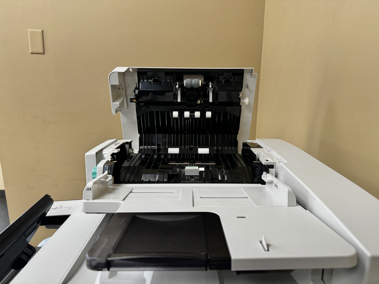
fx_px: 263
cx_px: 190
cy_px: 142
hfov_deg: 71.6
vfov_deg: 56.8
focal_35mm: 24
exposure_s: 1/120
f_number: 1.78
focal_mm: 6.86
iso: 125
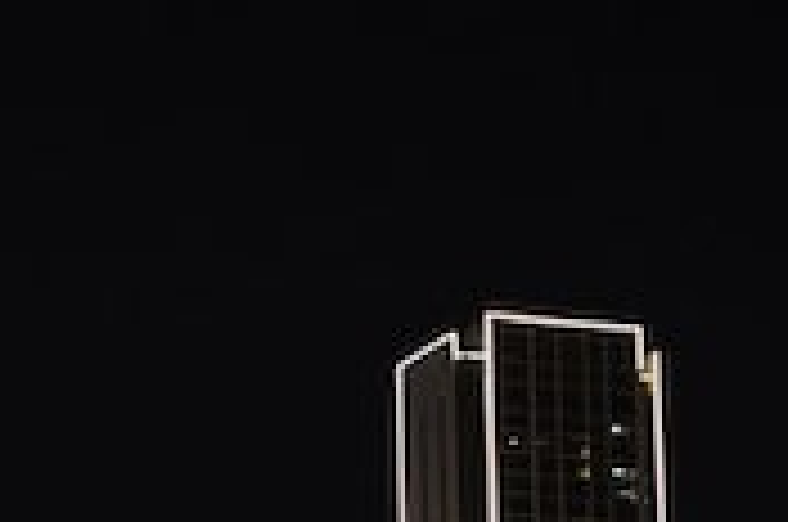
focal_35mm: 134
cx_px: 50
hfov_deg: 15.1
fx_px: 2928
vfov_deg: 9.9
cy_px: 790
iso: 800
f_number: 5
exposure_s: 1/3.33
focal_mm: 26
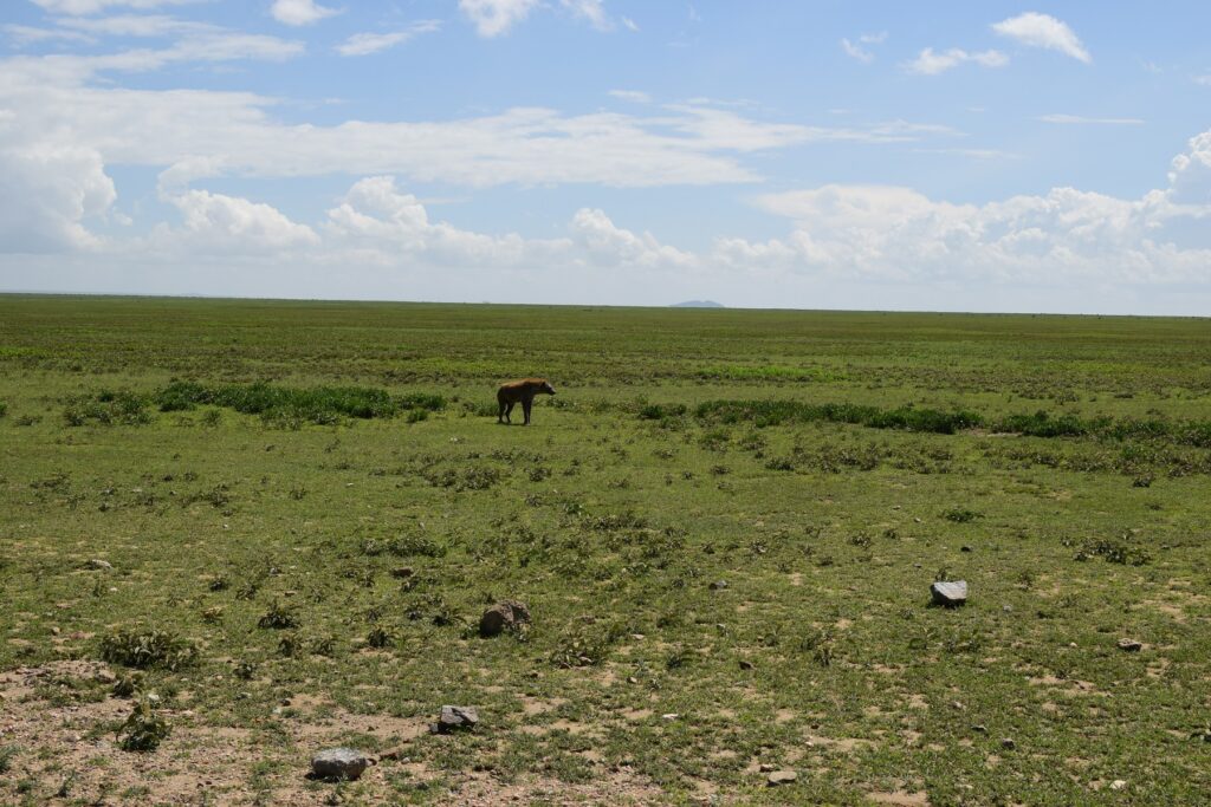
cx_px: 606
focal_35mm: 52
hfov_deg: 37.8
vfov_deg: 25.8
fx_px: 1766
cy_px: 404
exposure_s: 1/400
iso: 200
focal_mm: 35
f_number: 10
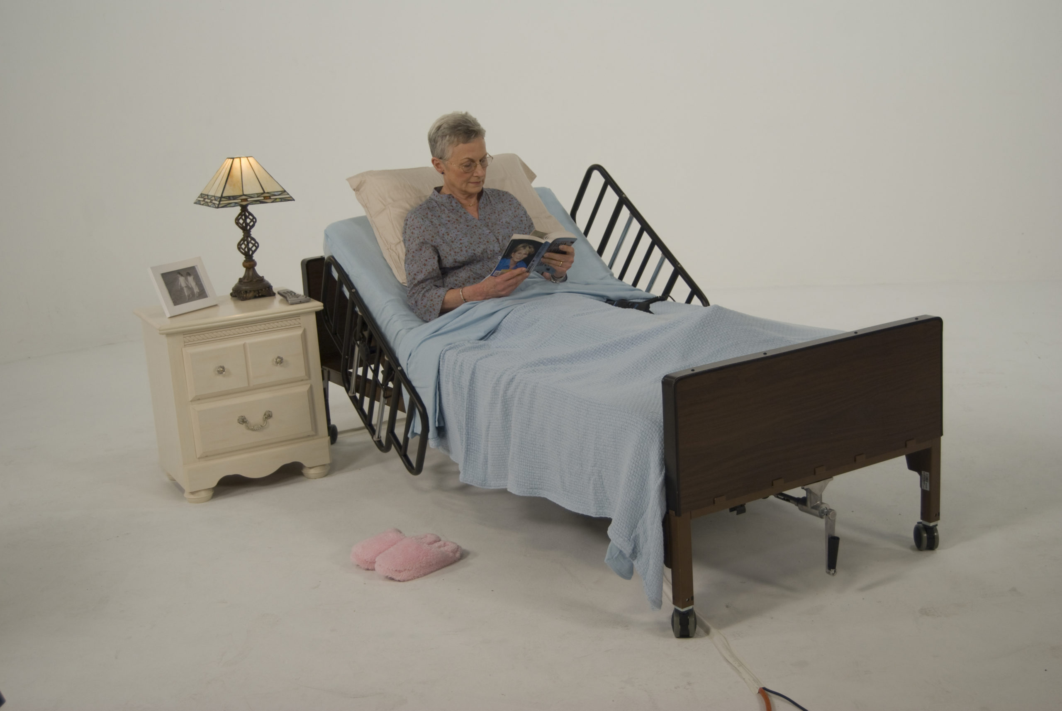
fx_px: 1329
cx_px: 531
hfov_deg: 43.6
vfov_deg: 29.9
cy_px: 356
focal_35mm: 45
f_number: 4.2
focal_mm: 30
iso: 200
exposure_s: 1/50
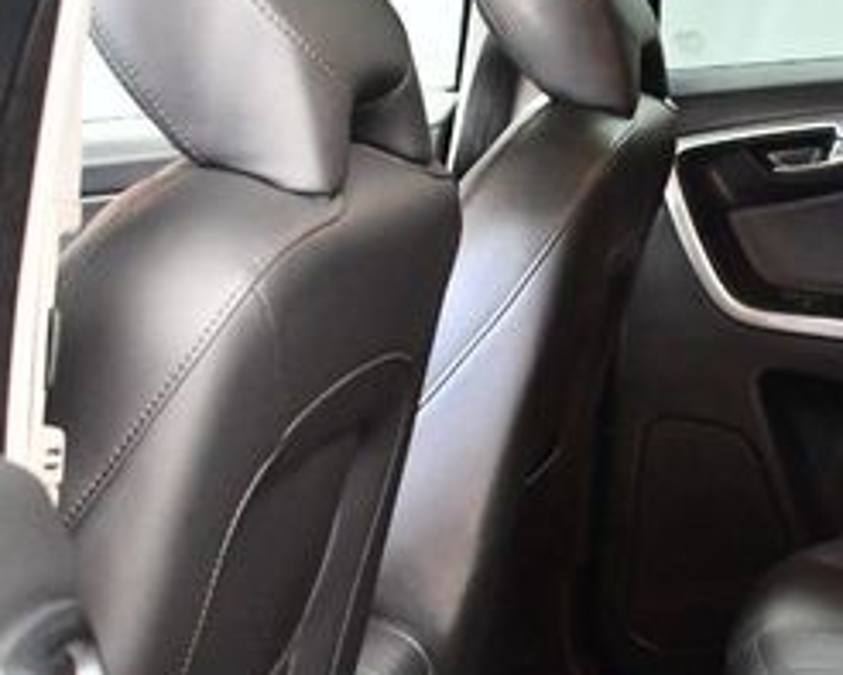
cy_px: 687
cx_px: 850
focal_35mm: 88
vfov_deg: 17.1
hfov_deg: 21.0
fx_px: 2196
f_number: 3.5
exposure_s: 1/60
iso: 5600
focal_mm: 18
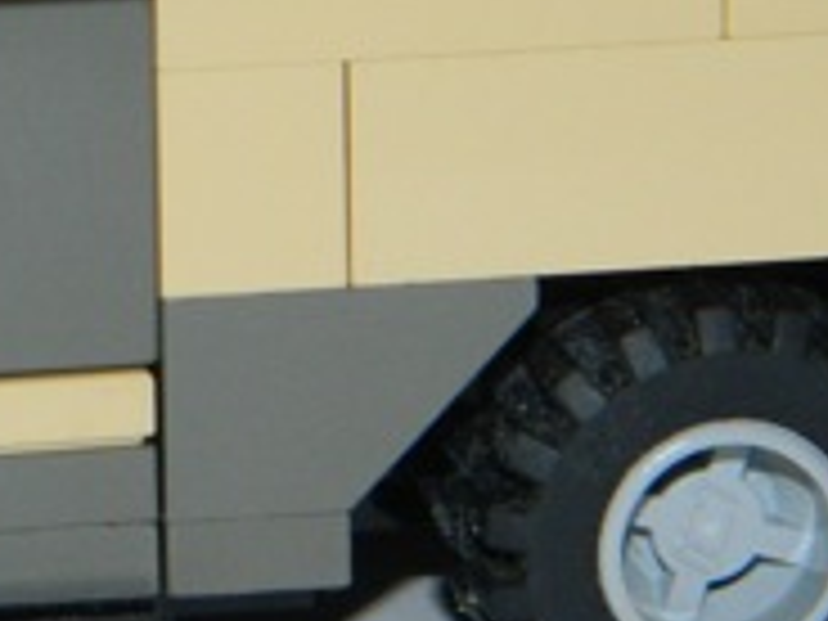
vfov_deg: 4.1
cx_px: -338
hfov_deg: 5.5
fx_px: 8587
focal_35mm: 359
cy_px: 108
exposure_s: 1/60
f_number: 4.5
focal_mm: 18.6
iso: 200
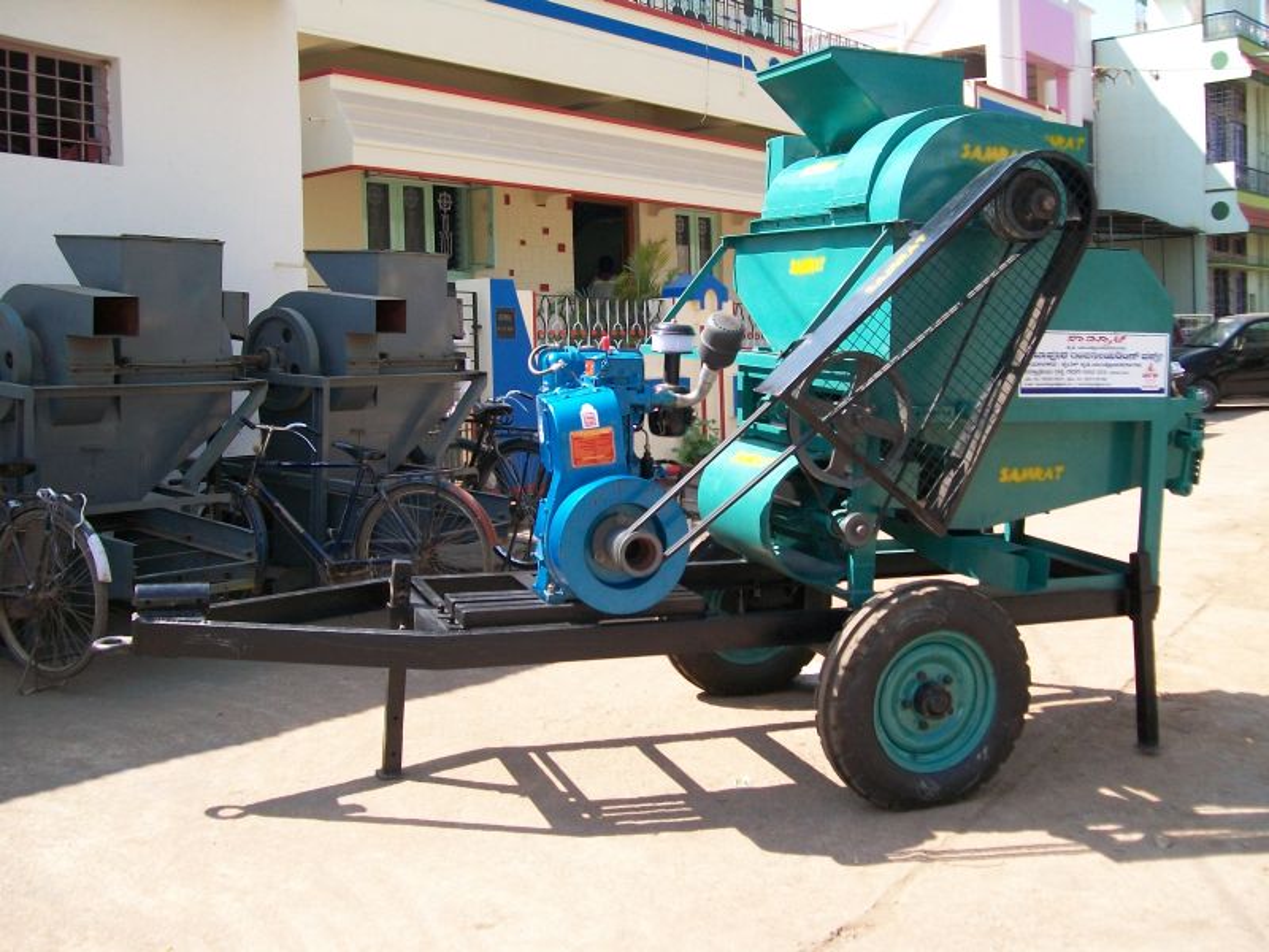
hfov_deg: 51.4
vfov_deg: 39.7
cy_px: 476
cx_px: 634
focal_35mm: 36
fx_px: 1320
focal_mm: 6
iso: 80
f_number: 2.7
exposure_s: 1/500
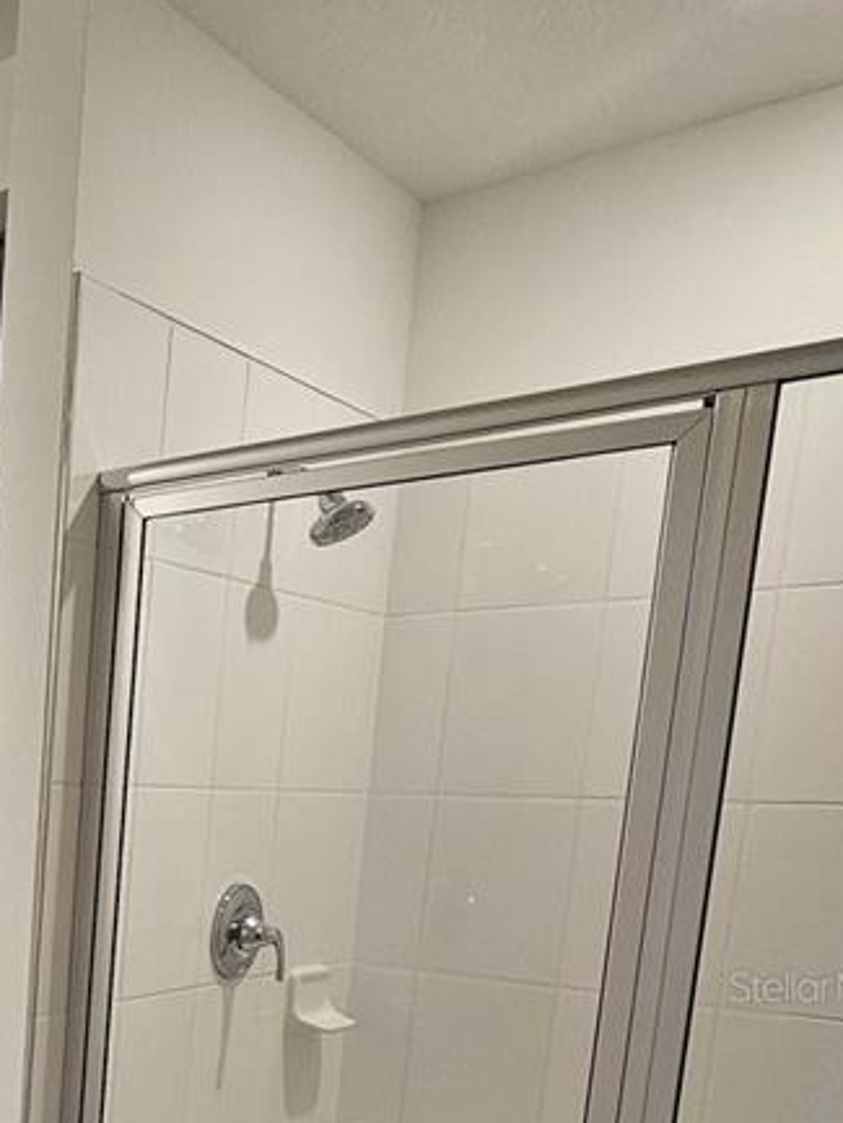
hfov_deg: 30.9
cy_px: 986
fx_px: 1168
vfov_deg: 46.9
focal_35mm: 36
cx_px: -254
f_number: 2.2
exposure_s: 1/60
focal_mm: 2.2
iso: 125
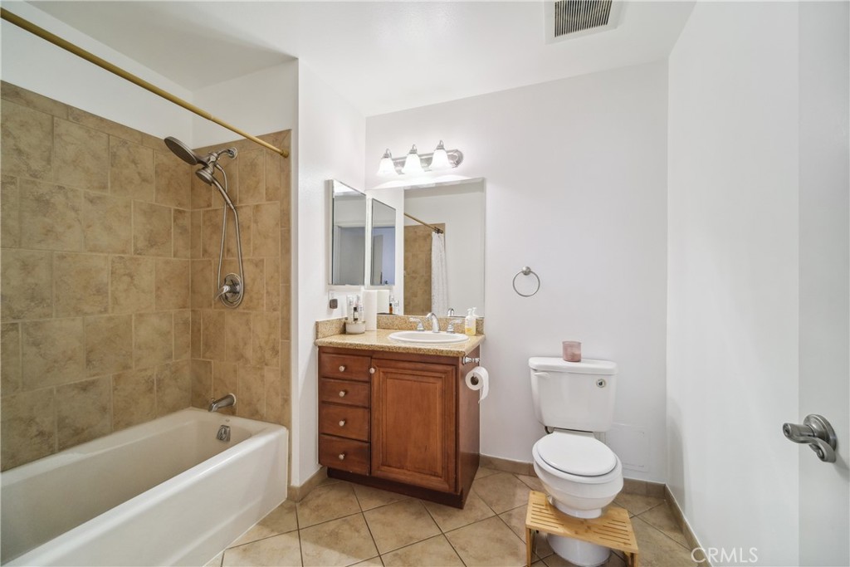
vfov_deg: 81.2
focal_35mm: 14
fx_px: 331
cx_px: 425
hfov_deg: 104.2
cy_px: 284
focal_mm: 9
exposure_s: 1/10
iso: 400
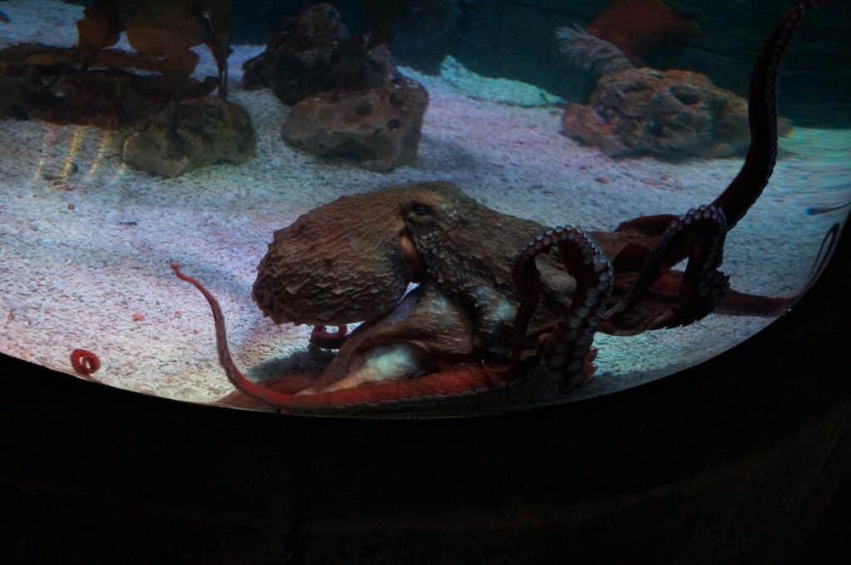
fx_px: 1062
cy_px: 282
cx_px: 426
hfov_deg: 43.7
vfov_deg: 29.8
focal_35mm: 45
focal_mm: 30
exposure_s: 1/40
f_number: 4.5
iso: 3200
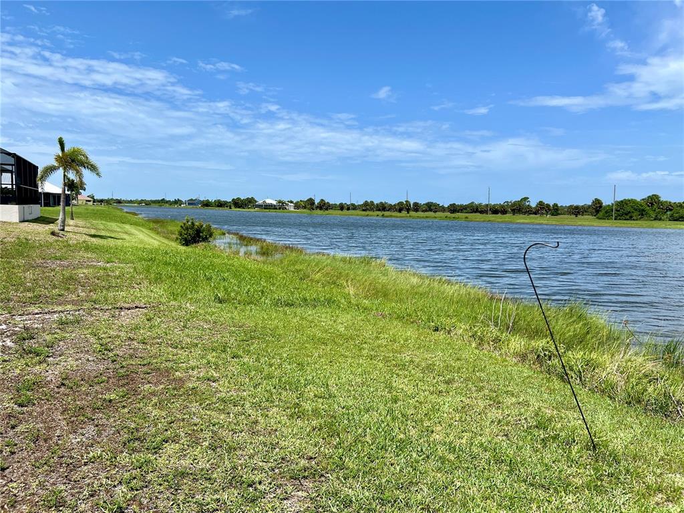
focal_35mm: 26
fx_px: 514
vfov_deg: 53.1
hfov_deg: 67.3
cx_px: 342
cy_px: 256
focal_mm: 5.7
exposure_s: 1/5882
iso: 50
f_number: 1.5
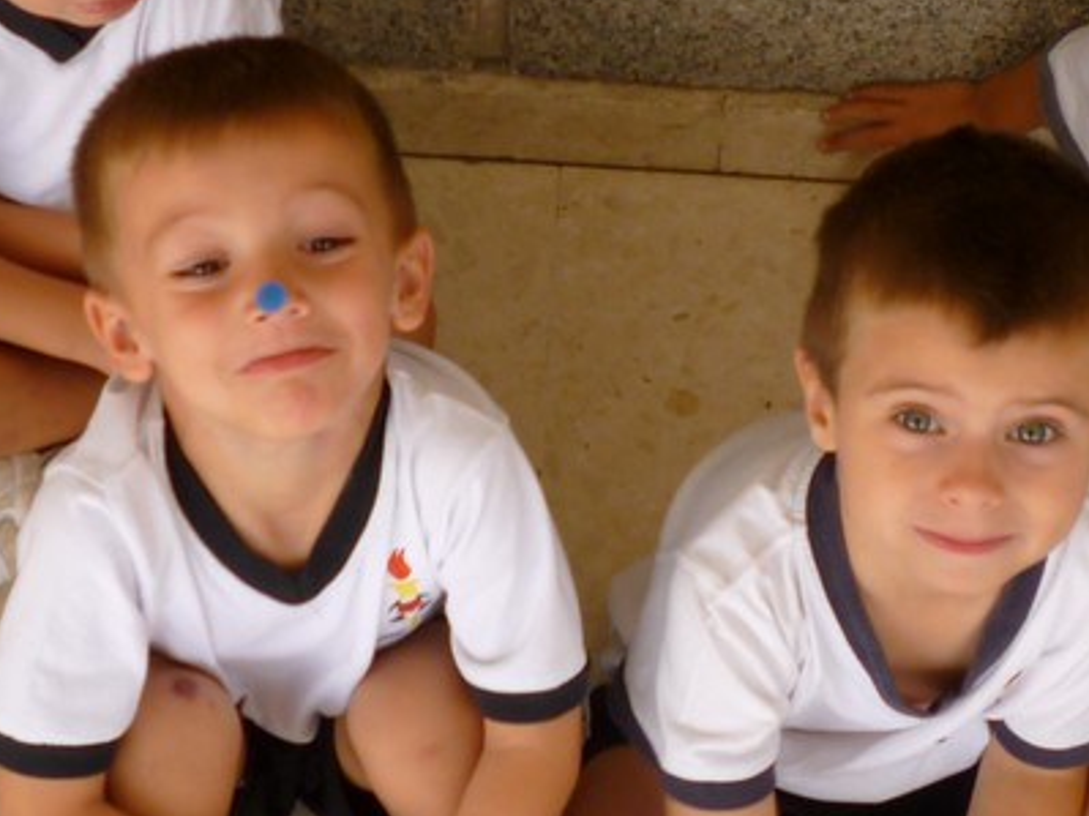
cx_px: 524
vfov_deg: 15.9
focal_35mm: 93
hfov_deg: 21.1
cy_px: 314
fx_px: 2925
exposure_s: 1/50
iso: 80
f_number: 3.3
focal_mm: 5.2
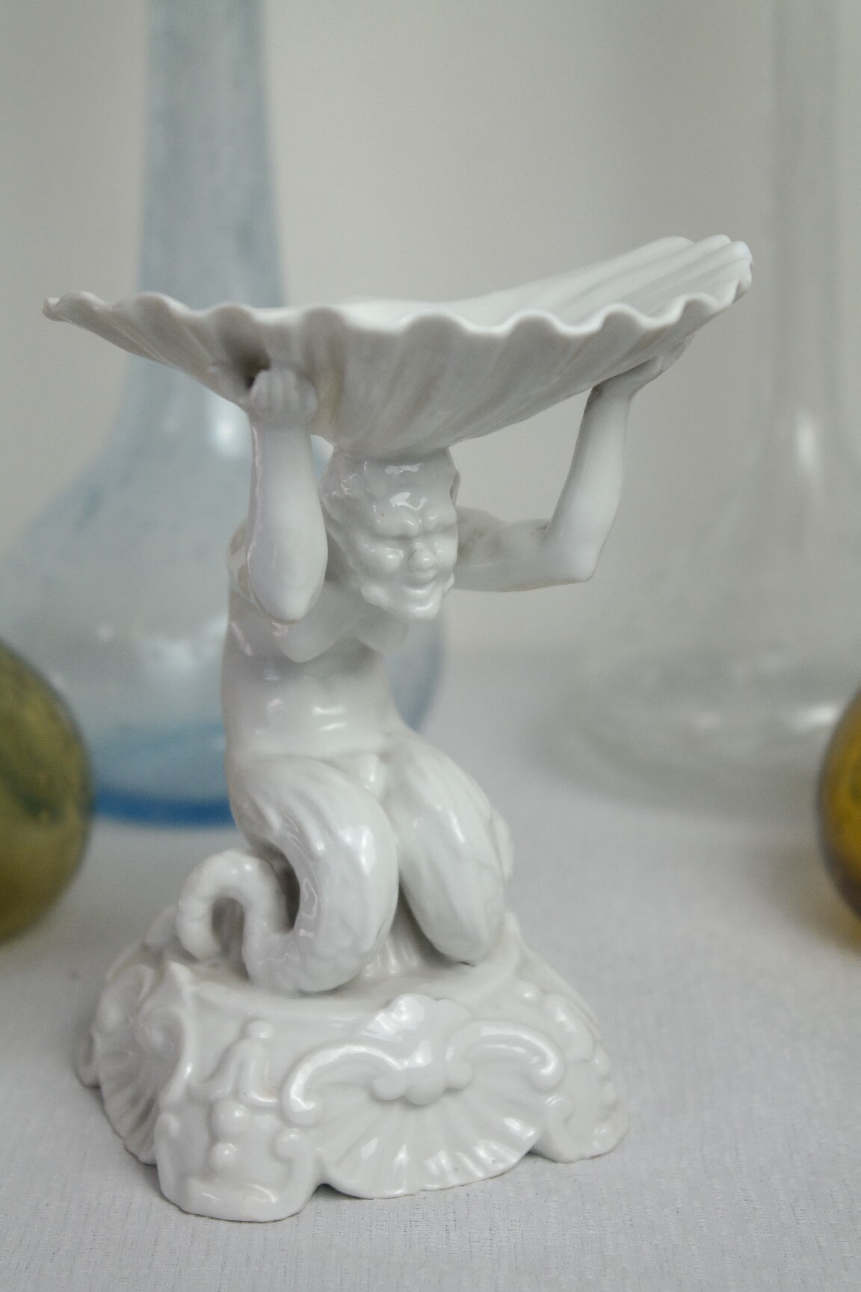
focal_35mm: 77
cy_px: 646
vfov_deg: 26.3
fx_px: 2762
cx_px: 430
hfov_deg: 17.7
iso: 400
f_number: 5.6
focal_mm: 50
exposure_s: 1/80
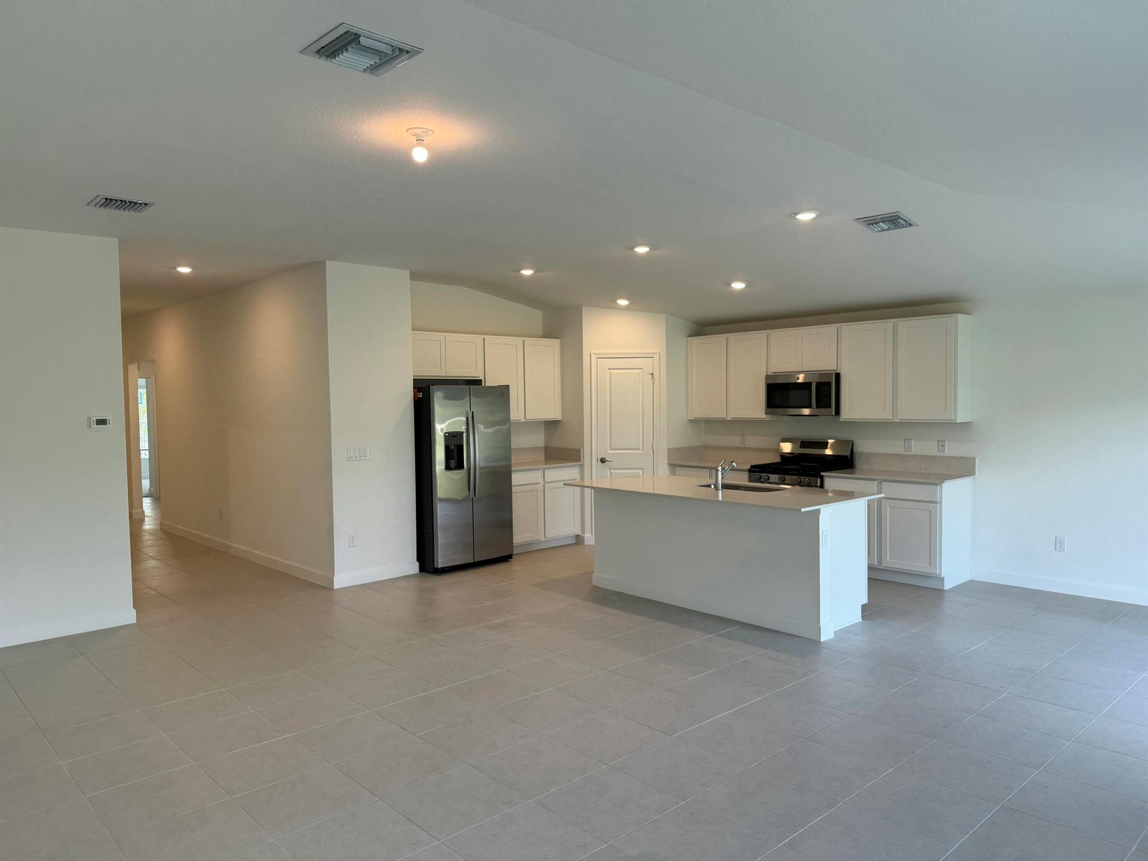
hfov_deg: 71.6
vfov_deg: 56.8
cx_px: 574
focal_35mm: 24
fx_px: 796
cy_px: 430
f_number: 1.78
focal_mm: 6.76
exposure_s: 1/120
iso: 64
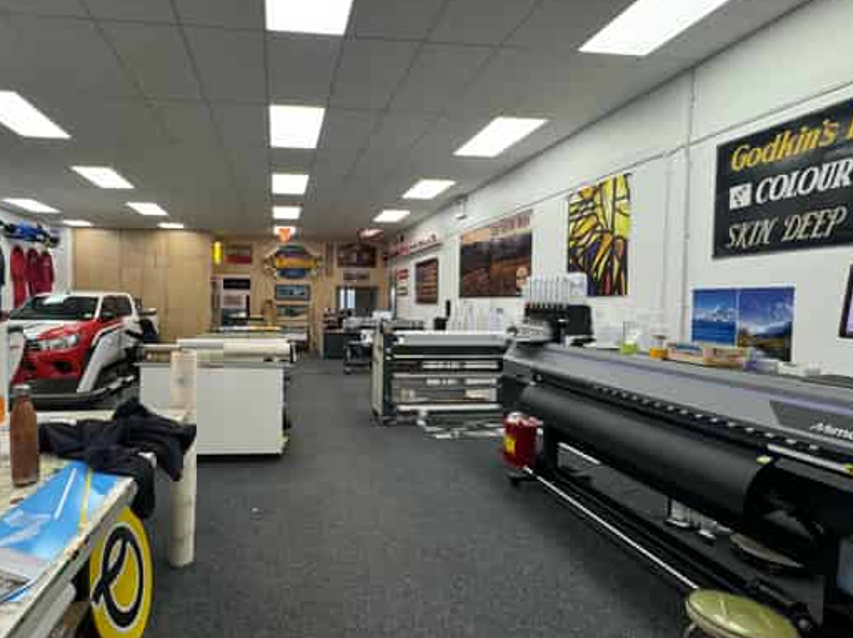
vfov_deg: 71.5
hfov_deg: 86.0
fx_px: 443
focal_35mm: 18
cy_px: 319
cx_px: 318
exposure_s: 1/100
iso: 125
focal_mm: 2.22
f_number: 2.2
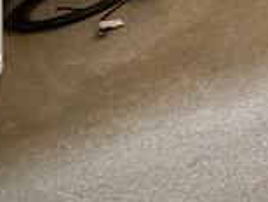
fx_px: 721
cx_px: 837
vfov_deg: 10.5
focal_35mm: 93
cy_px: -423
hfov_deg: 11.0
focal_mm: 2.22
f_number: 2.2
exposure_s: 1/100
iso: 250
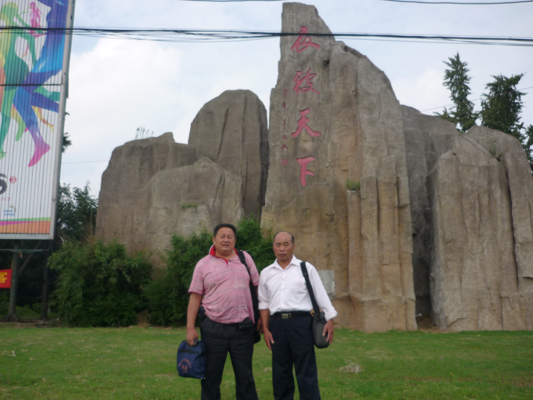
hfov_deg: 55.4
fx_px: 508
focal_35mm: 33
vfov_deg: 42.9
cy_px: 200
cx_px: 266
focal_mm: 5.5
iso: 100
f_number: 8
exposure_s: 1/160
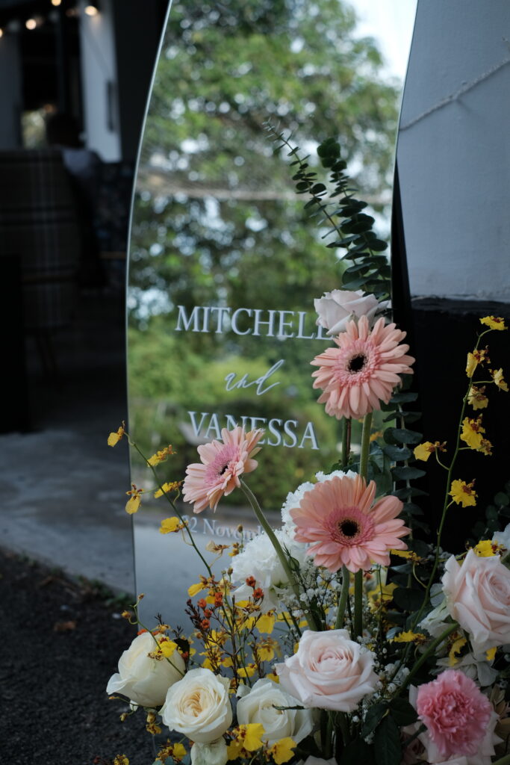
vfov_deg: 37.5
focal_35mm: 53
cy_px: 382
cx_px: 255
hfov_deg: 25.5
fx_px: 1126
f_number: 4
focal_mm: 35
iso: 250
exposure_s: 1/250
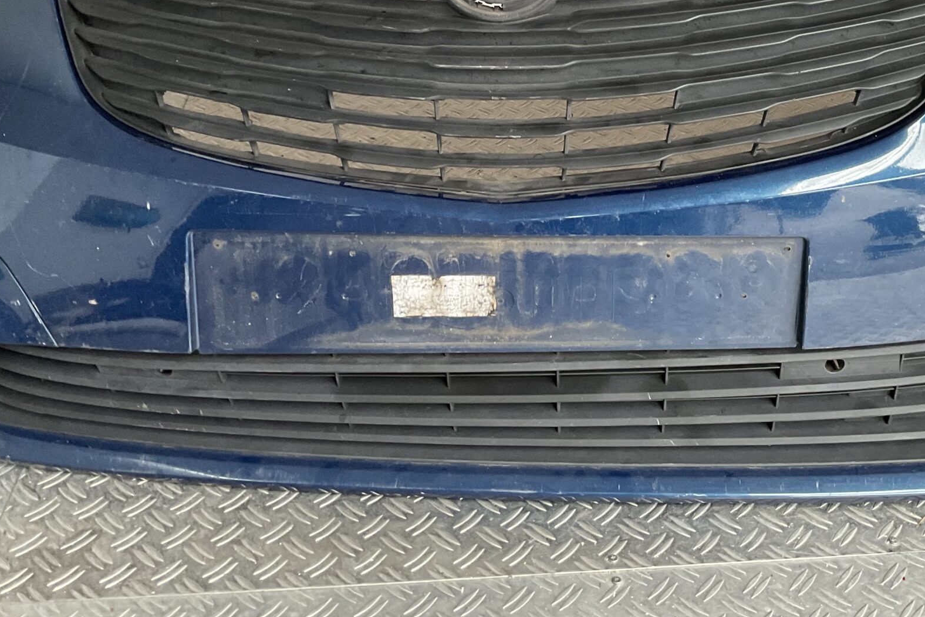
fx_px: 1259
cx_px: 602
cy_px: 59
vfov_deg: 26.6
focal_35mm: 49
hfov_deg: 39.9
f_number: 1.8
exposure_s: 1/60
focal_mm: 3
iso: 64
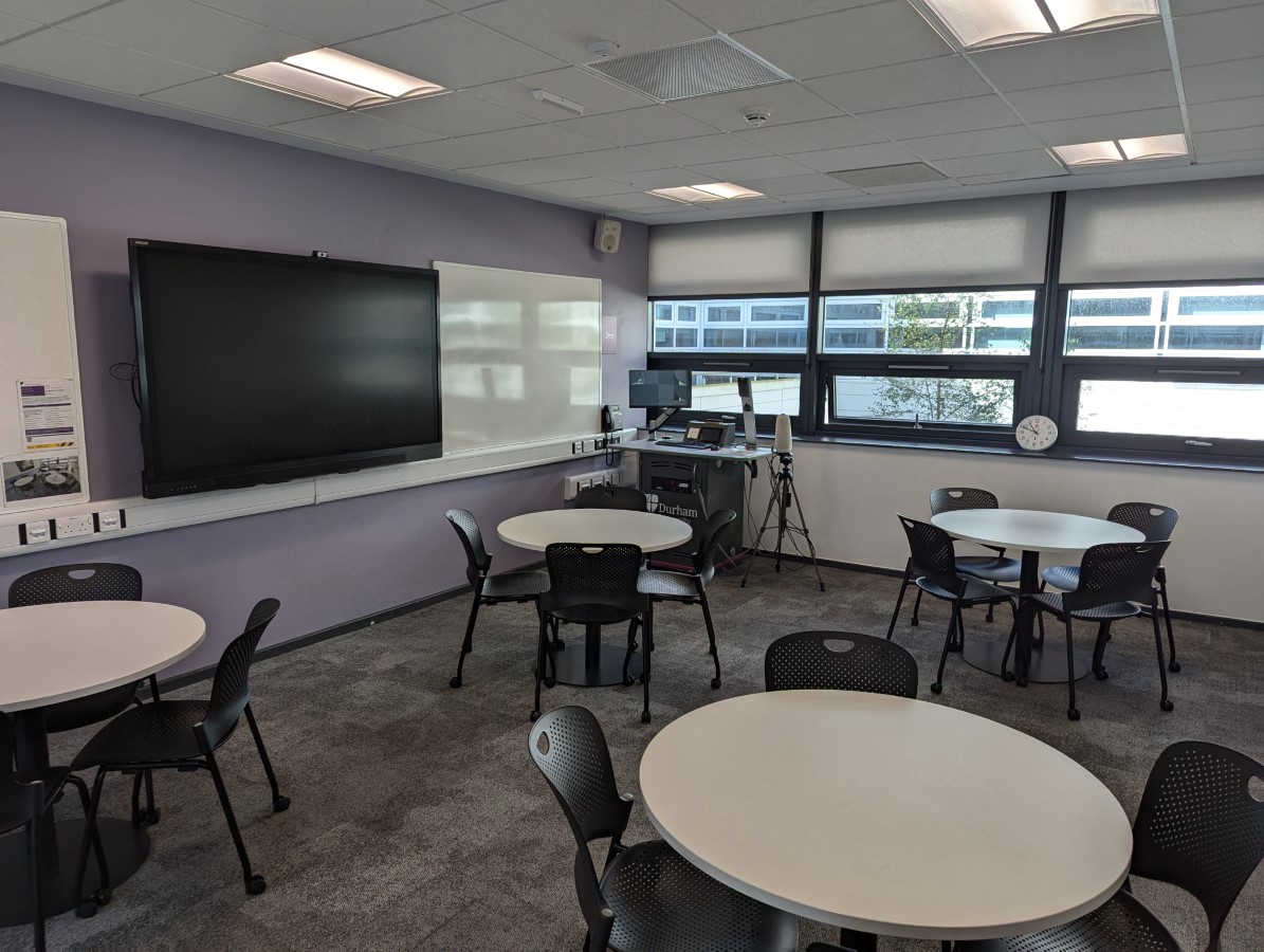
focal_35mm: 24
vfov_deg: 56.9
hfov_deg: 71.5
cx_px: 632
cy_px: 476
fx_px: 878
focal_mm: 6.81
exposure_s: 1/351
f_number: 1.85
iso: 60
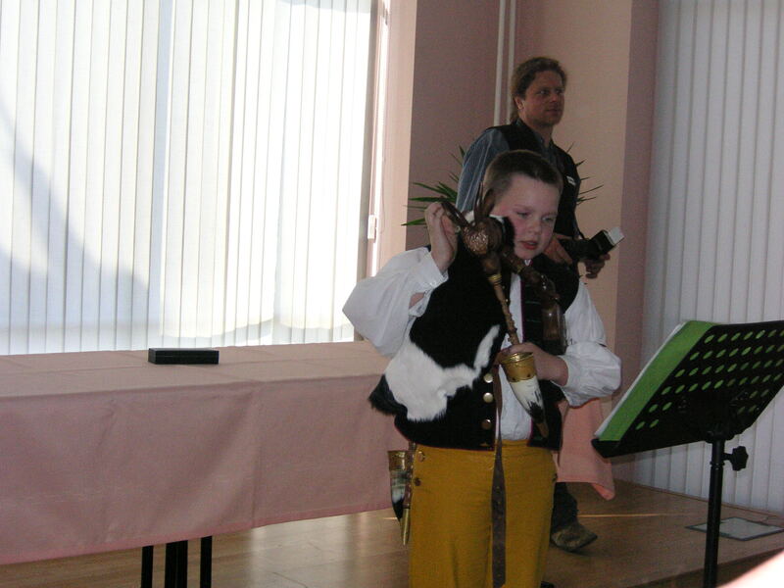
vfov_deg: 24.0
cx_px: 392
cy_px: 294
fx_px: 1382
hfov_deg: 31.7
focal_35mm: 61
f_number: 3.9
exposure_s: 1/350
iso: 160
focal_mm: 10.2
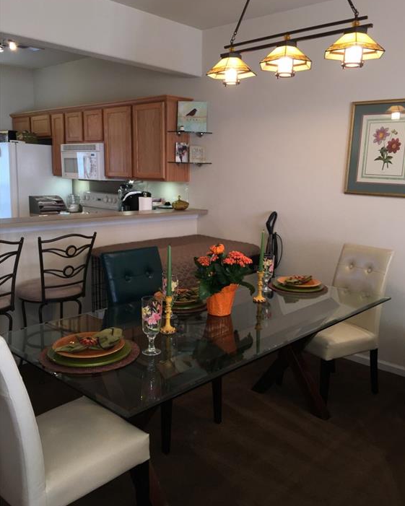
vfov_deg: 57.2
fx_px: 464
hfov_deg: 47.1
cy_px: 256
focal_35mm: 31
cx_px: 206
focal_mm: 4.15
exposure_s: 1/30
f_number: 2.2
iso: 40
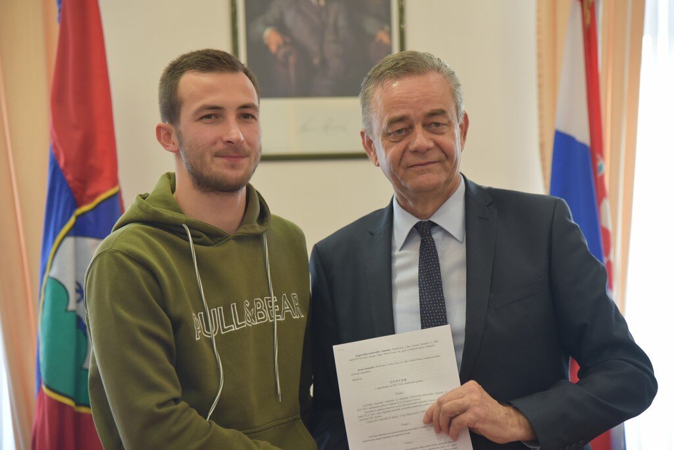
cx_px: 337
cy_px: 225
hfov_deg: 21.5
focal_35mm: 95
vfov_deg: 14.4
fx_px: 1779
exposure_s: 1/80
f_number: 4.5
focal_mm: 95
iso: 2000
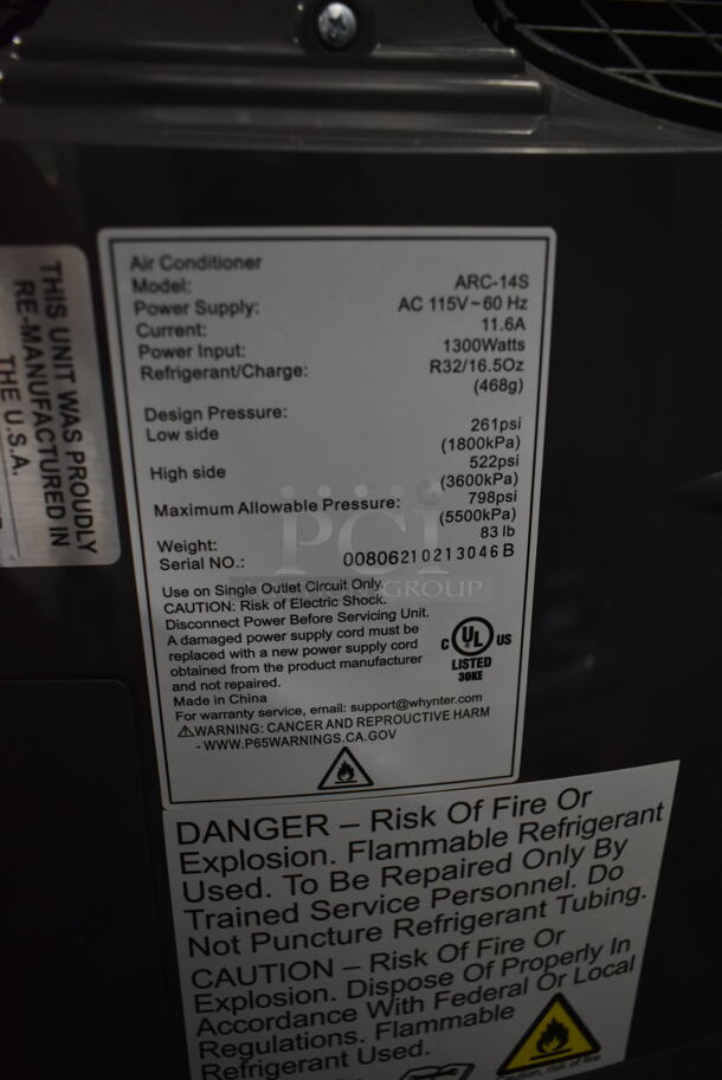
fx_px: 811
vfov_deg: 67.3
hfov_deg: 48.0
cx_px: 361
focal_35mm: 27
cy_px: 540
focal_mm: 18
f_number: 3.5
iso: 2000
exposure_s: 1/30
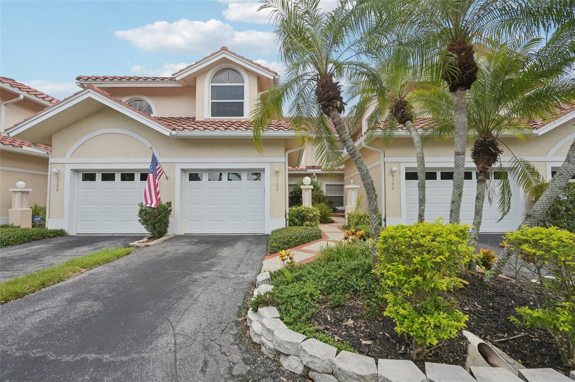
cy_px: 191
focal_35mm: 16
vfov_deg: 75.4
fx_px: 247
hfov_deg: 98.6
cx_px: 288
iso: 400
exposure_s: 1/400
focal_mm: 15.5
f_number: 8
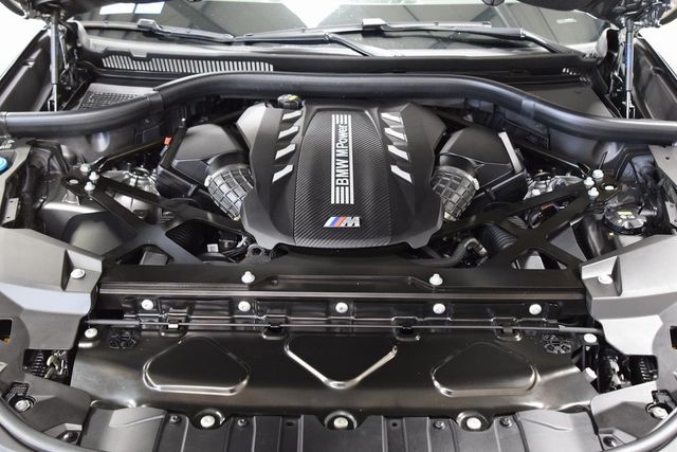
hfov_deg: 53.1
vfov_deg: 36.9
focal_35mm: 36
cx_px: 338
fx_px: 677
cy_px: 226
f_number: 4
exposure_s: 1/15
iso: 1600
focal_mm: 24
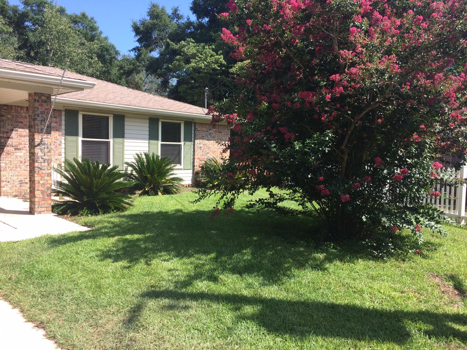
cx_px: 234
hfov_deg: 61.7
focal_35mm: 29
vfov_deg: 48.2
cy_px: 175
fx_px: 391
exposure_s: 1/1001
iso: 32
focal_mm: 4.15
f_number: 2.2
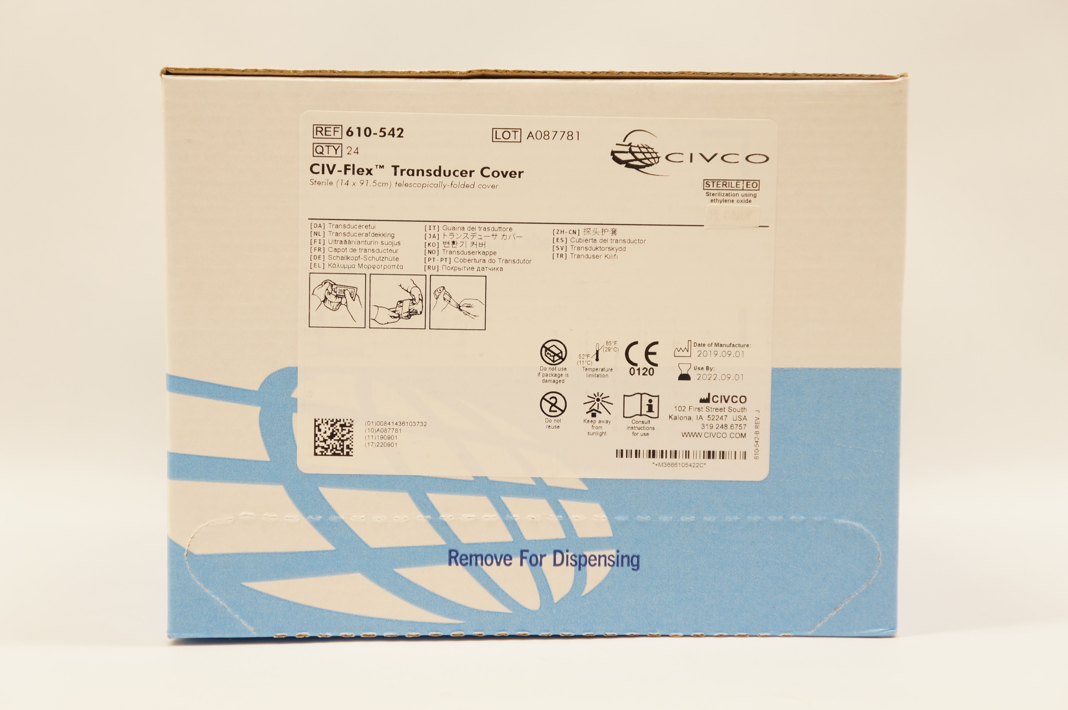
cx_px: 534
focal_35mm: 63
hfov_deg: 31.9
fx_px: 1867
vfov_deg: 21.5
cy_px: 355
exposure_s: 1/80
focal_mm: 42
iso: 400
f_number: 5
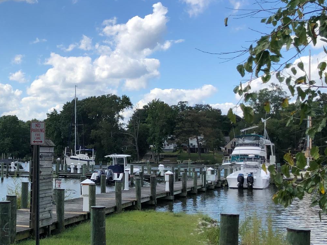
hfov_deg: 31.5
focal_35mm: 57
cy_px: 153
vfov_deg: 25.6
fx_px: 539
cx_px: 8
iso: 20
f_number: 1.8
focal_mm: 4
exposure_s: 1/2667
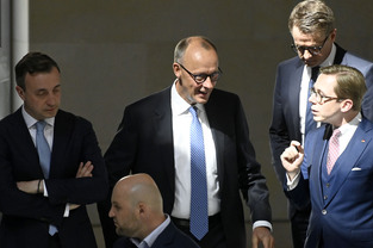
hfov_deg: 2.9
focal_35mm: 720
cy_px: 169
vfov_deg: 1.9
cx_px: 191
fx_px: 7452
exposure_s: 1/1600
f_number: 5.6
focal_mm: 500
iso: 10000
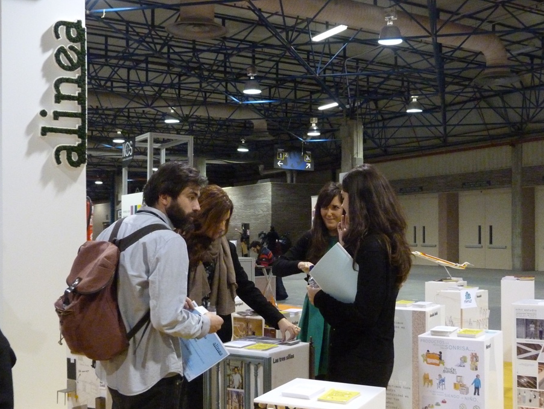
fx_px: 660
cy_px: 231
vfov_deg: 34.3
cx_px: 302
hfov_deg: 44.7
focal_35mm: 42
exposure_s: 1/60
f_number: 3.1
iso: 800
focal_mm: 6.7
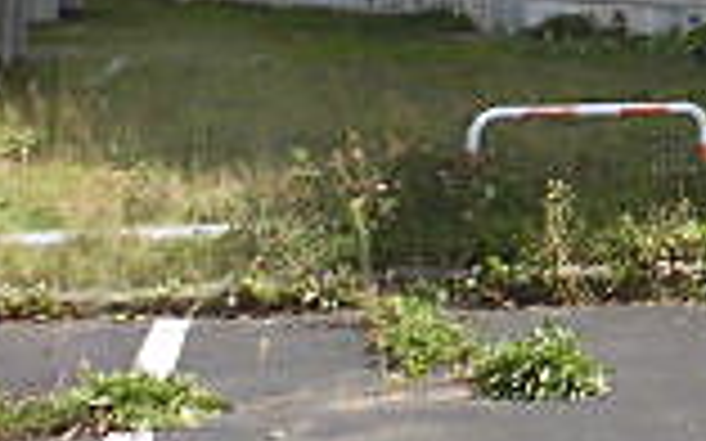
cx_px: 1192
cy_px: -522
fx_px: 2000
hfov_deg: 17.1
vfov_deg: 11.1
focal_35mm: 104
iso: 100
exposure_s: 1/1000
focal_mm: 4.3
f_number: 3.1
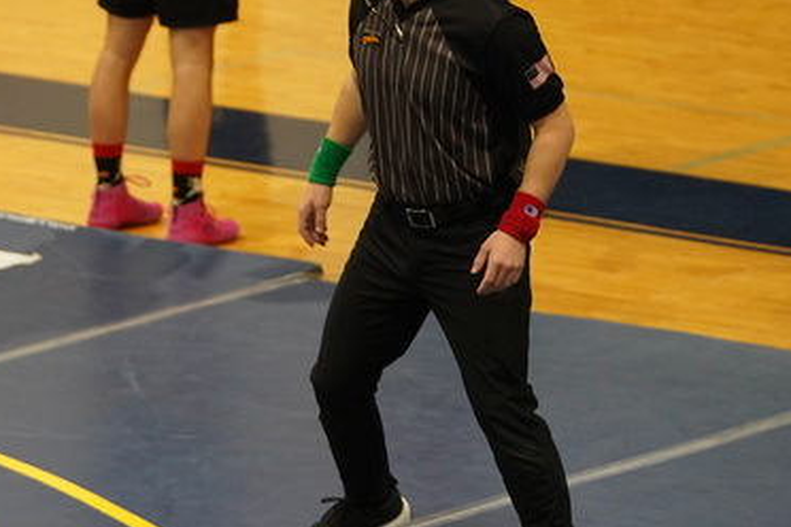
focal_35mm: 550
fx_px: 12084
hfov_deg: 3.7
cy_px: 267
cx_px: -196
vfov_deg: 2.5
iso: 1600
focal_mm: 200
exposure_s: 1/250
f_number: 3.2
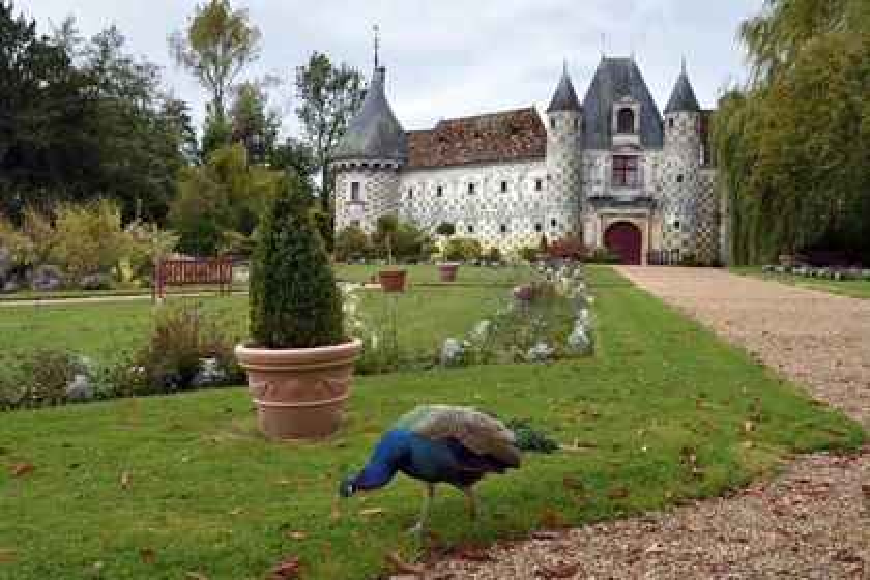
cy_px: 290
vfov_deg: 42.3
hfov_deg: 60.3
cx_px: 435
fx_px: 749
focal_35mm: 31
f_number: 11
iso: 400
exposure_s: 1/60
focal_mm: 31
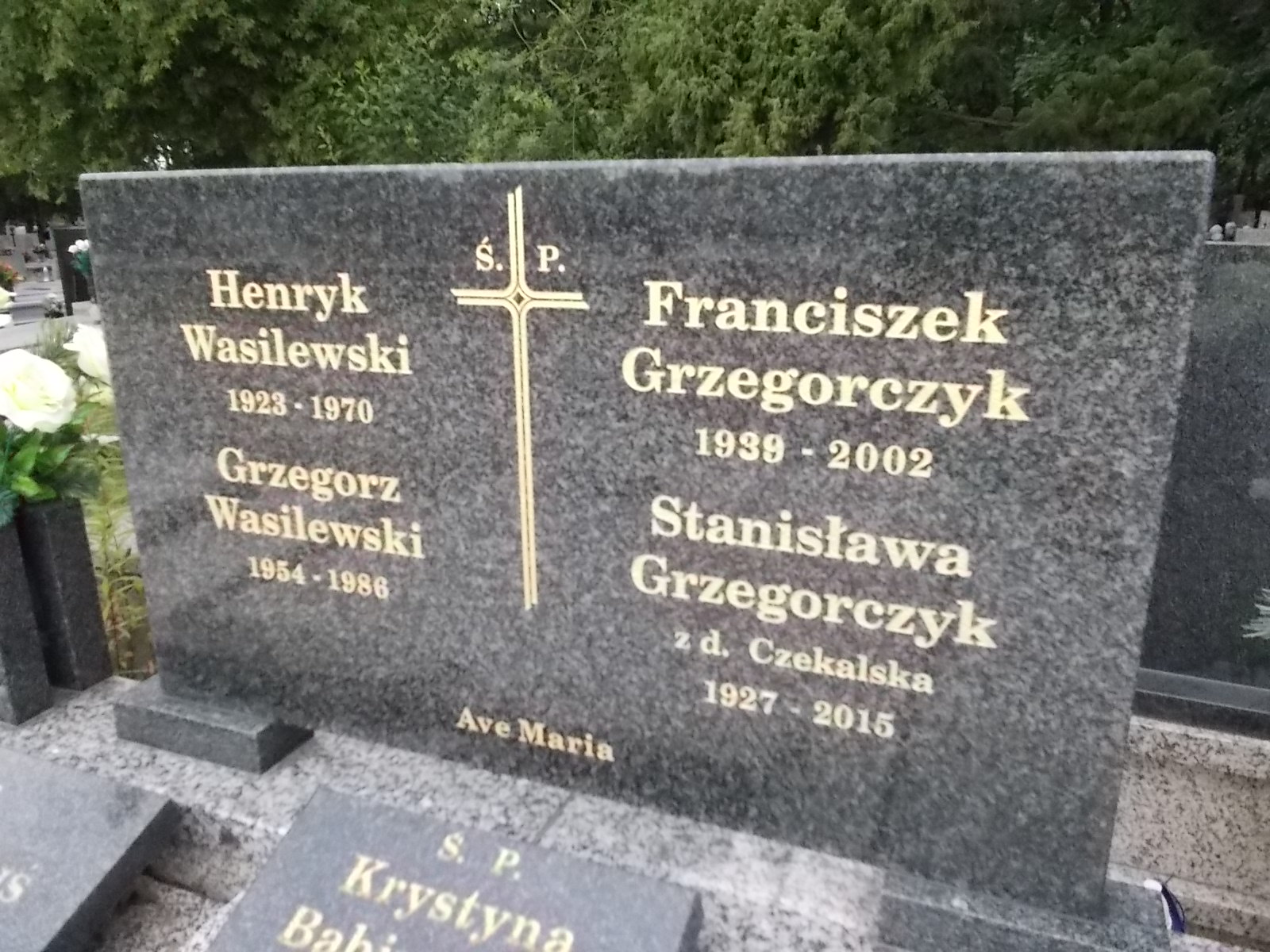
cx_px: 635
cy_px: 476
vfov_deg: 53.1
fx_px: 954
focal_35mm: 26
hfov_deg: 67.3
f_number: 8
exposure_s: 1/125
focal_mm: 4.6
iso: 400
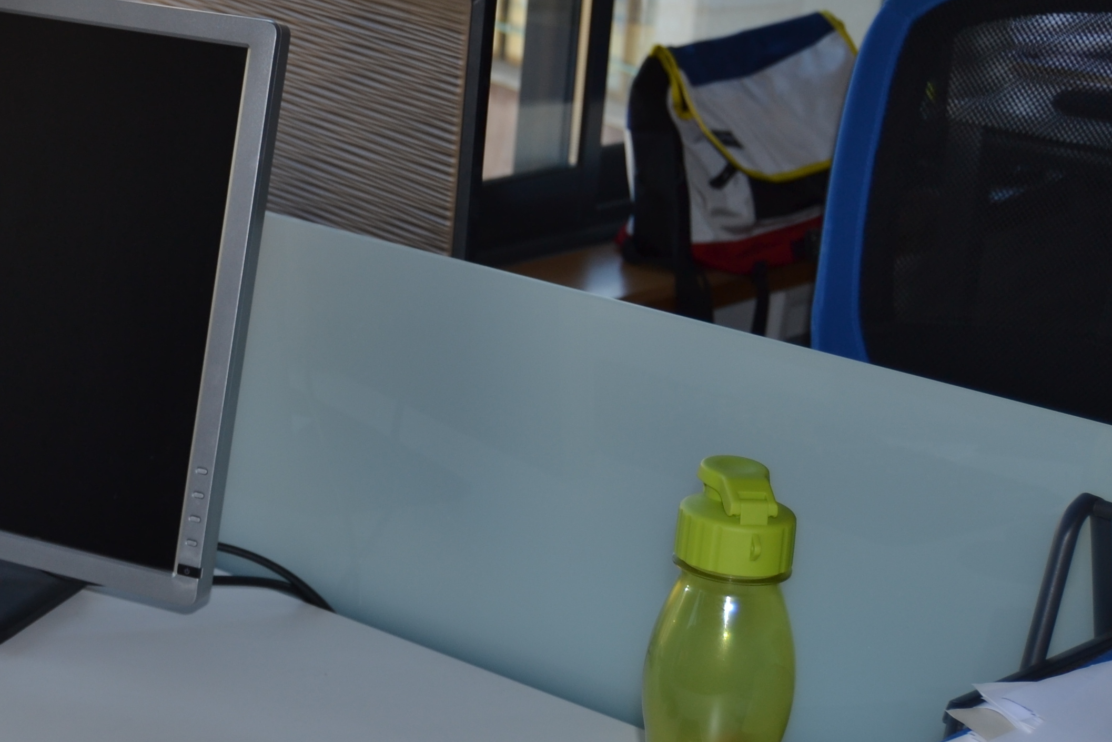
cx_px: -87
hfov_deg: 22.6
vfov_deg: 16.0
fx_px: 2626
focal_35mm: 85
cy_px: 204
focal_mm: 26
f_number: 4
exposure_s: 1/160
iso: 100
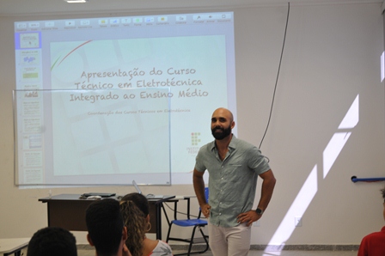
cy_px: 128
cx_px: 192
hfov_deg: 24.6
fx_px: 882
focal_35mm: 82
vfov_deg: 16.5
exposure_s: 1/30
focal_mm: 55
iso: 400
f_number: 5.6
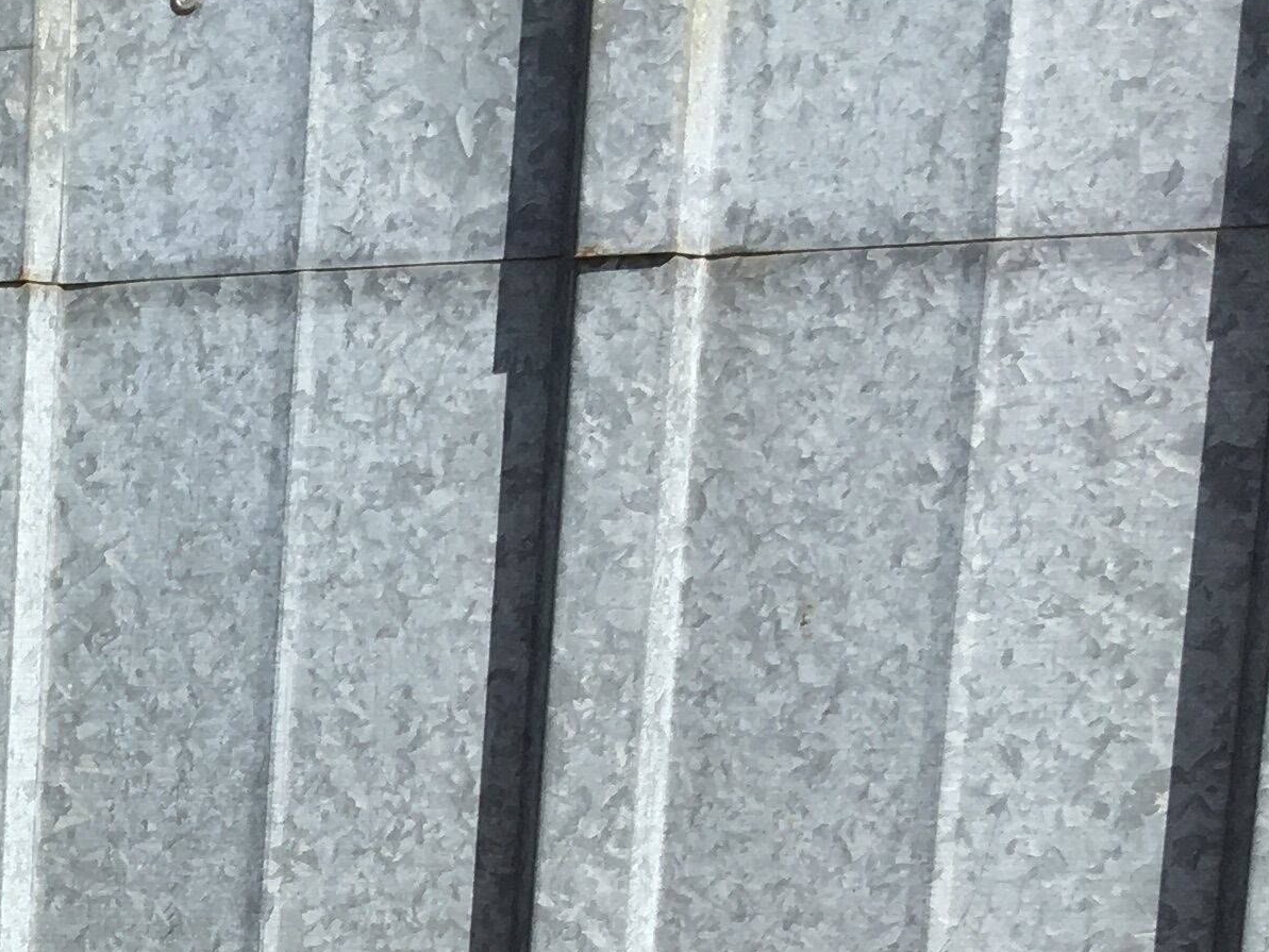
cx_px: -702
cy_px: 1391
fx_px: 3593
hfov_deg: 17.7
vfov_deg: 14.2
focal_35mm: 98
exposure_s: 1/1672
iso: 25
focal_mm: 4.15
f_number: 2.2
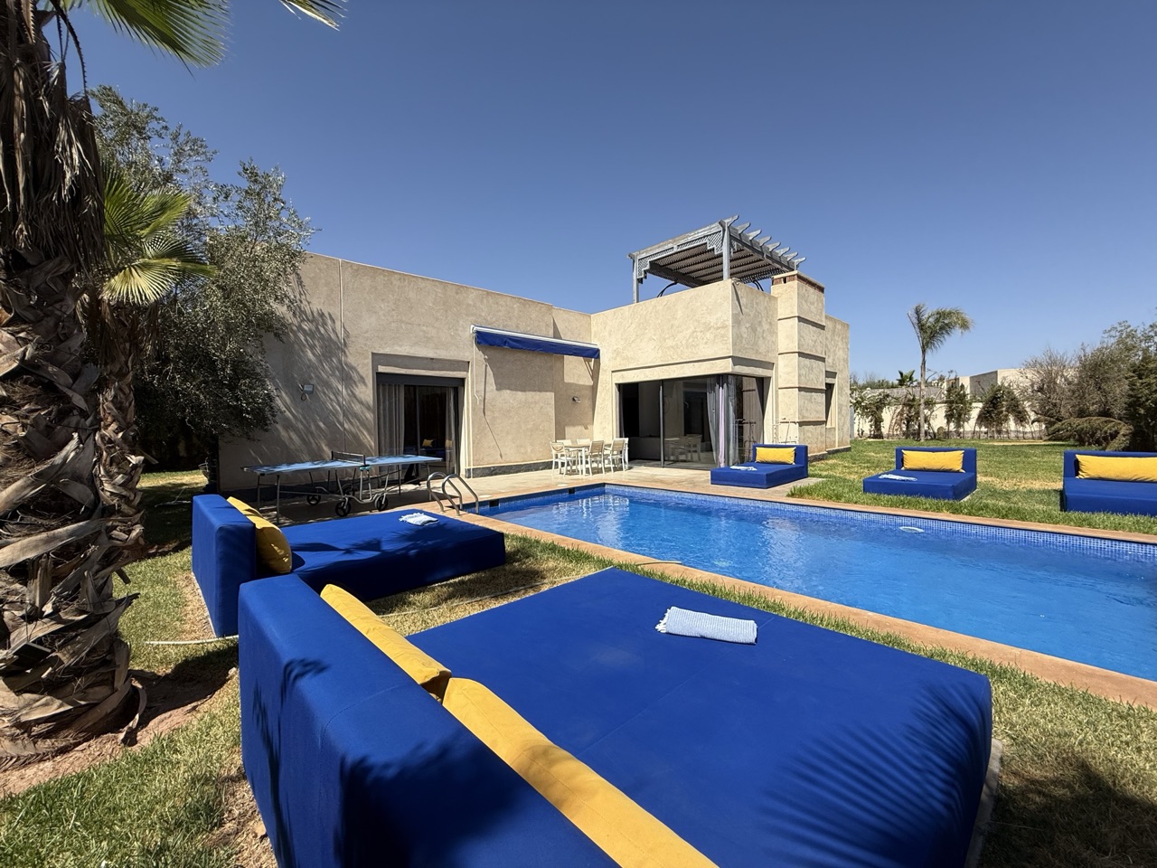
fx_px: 468
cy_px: 434
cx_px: 578
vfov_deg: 85.7
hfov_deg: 102.1
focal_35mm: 14
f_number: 2.2
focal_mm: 2.22
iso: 50
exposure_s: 1/3289
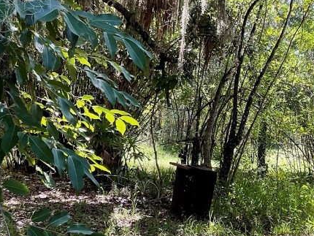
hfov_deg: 28.0
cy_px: 99
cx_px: 207
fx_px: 626
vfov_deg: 21.3
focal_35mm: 69
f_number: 1.8
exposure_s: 1/120
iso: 20
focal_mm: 3
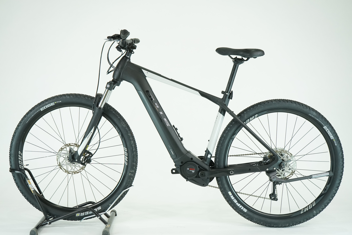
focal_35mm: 52
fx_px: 508
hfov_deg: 38.2
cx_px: 176
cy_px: 118
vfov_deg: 26.0
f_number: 5.6
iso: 1600
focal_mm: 52
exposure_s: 1/200
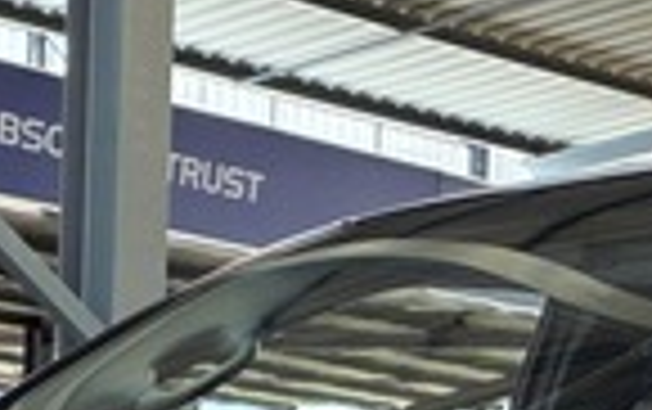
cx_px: 468
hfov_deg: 12.1
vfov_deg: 7.3
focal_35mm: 172
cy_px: 865
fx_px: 3060
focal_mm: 6.25
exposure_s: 1/359
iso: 50
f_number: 1.7
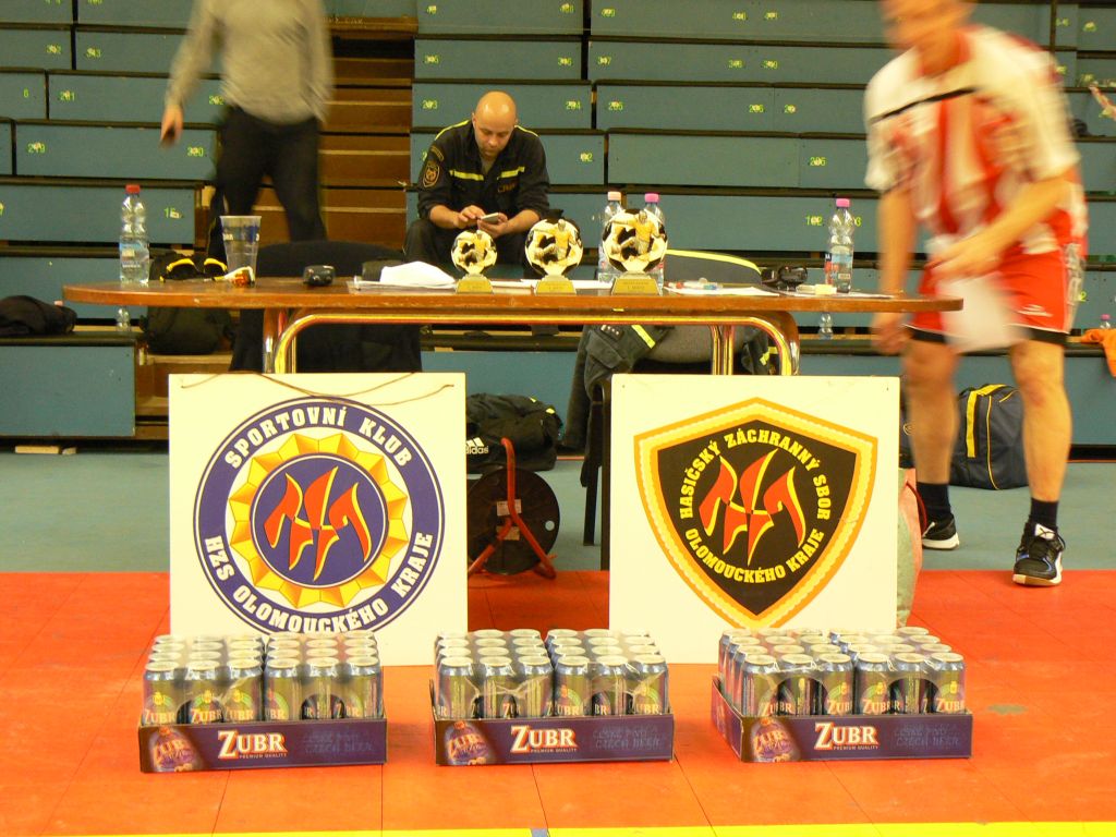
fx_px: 1838
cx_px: 558
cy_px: 418
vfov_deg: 25.7
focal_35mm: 57
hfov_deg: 33.8
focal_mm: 9.5
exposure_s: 1/13
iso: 200
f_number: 3.2
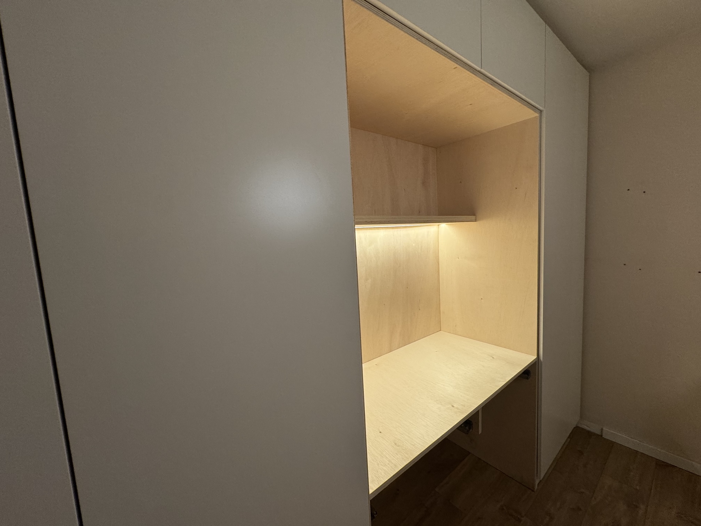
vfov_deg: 85.7
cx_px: 350
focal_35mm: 14
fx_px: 284
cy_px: 263
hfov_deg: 102.1
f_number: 2.2
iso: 200
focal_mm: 2.22
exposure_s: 1/50
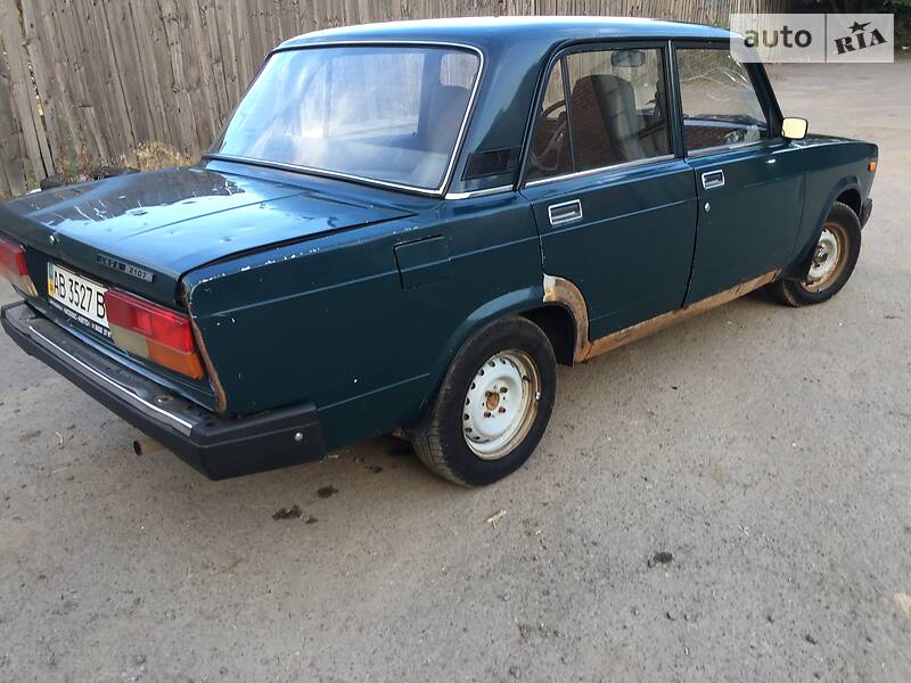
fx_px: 763
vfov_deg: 48.2
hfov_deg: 61.7
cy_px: 342
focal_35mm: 29
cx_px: 456
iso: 40
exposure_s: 1/50
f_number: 2.2
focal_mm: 4.2
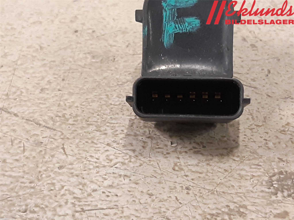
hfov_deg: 67.3
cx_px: 147
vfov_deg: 53.1
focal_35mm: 26
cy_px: 110
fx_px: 221
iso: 250
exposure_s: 1/33
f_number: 1.7
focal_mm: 3.93
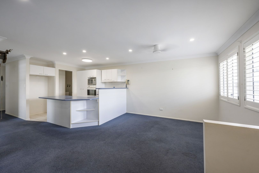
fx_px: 101
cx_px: 130
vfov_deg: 81.2
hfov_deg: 104.3
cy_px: 86
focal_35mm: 14
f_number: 8
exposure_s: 1/25
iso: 200
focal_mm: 14
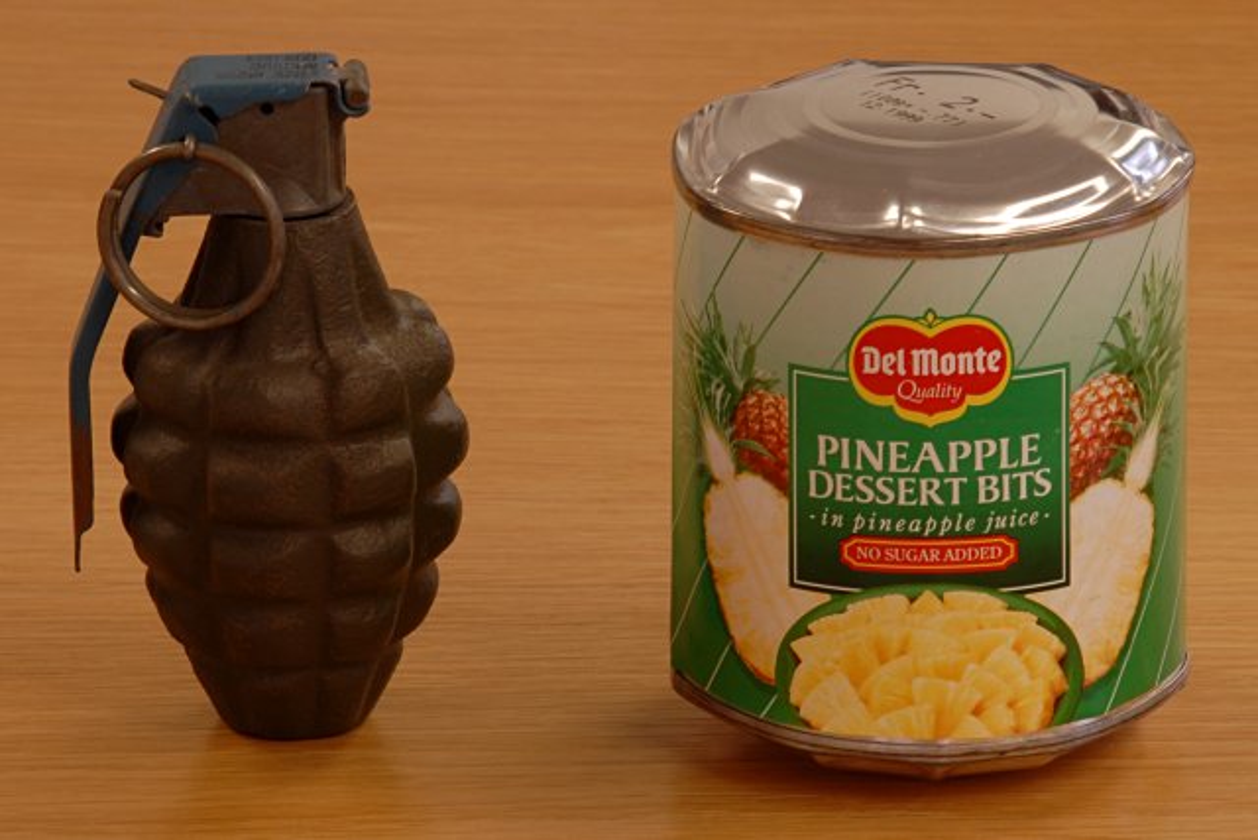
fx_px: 8912
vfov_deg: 5.4
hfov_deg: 8.1
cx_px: 629
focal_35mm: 255
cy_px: 420
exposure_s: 1.6
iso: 100
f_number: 16
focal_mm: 170
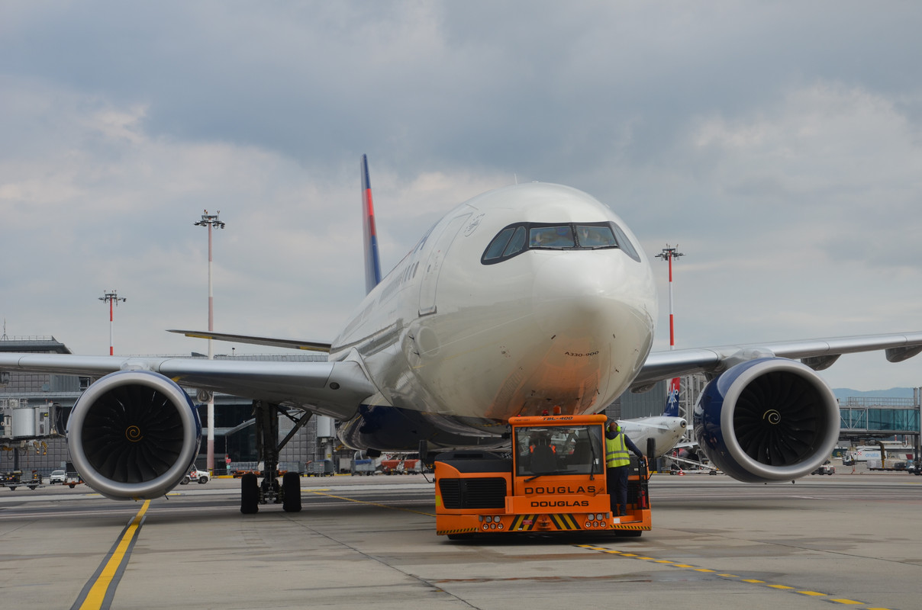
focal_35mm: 78
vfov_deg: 17.4
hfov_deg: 26.0
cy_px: 305
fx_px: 1993
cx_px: 461
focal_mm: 52
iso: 160
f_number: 9
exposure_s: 1/320
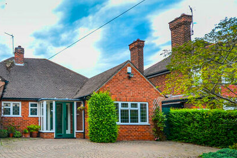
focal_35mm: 26
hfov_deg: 65.0
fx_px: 171
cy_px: 95
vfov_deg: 49.2
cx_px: 58
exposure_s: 1/160
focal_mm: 10
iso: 100
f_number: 6.3
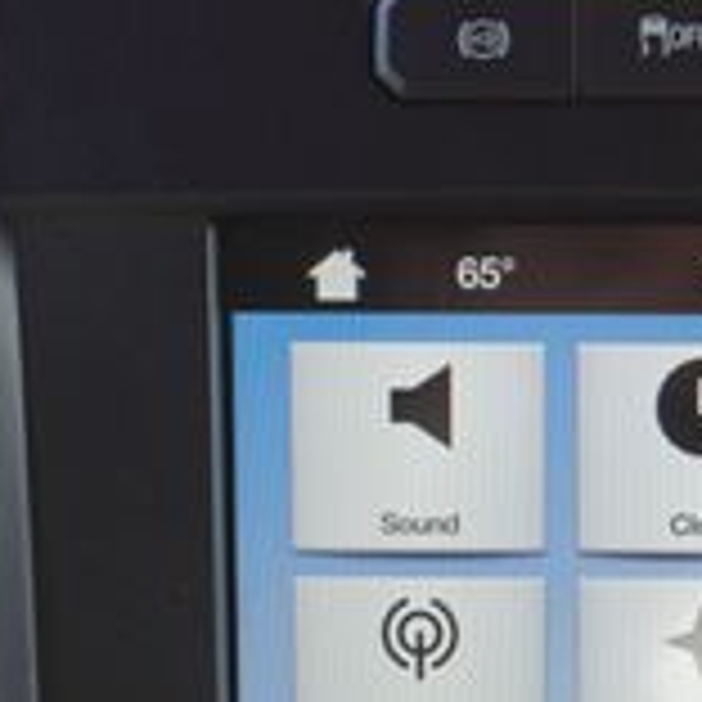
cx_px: 729
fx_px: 2518
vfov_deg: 15.4
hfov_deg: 15.5
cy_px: 783
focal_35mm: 110
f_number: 4.5
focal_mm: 21
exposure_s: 1/80
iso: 100
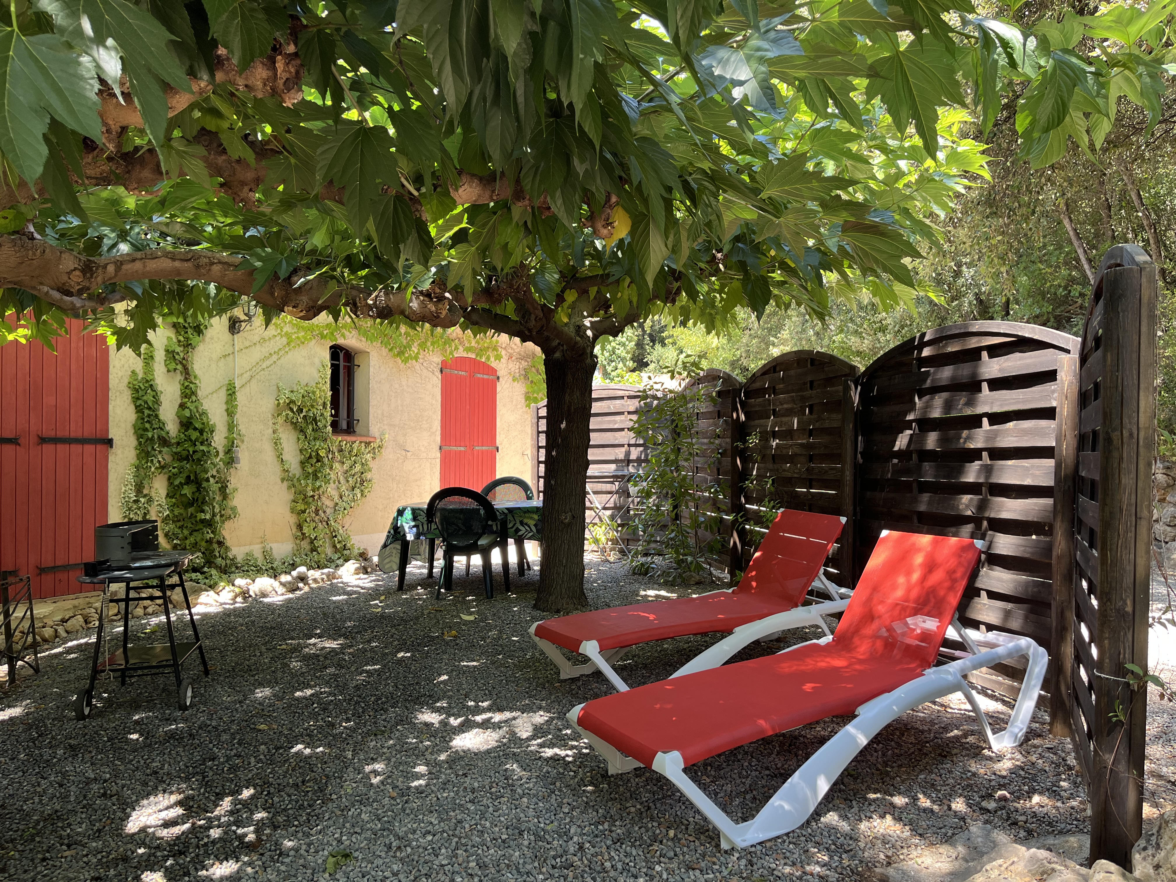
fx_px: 883
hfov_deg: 67.3
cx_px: 588
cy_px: 441
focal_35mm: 26
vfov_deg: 53.1
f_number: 1.6
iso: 50
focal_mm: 5.1
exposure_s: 1/122
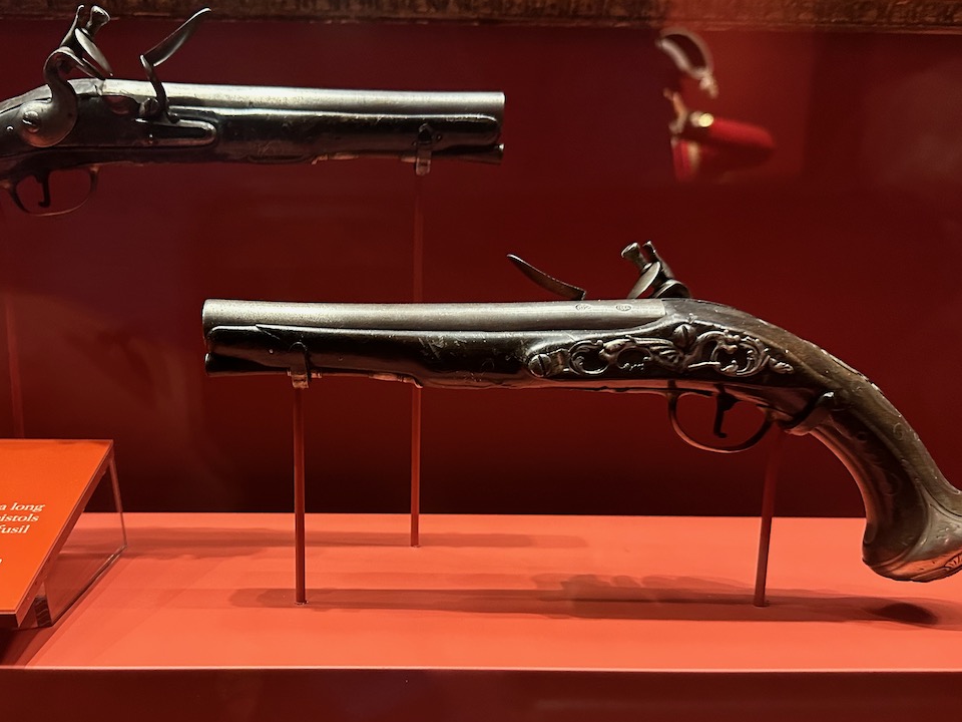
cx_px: 393
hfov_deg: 56.5
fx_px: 889
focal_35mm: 32
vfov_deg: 43.7
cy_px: 464
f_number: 1.78
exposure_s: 1/34
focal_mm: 6.86
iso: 1000
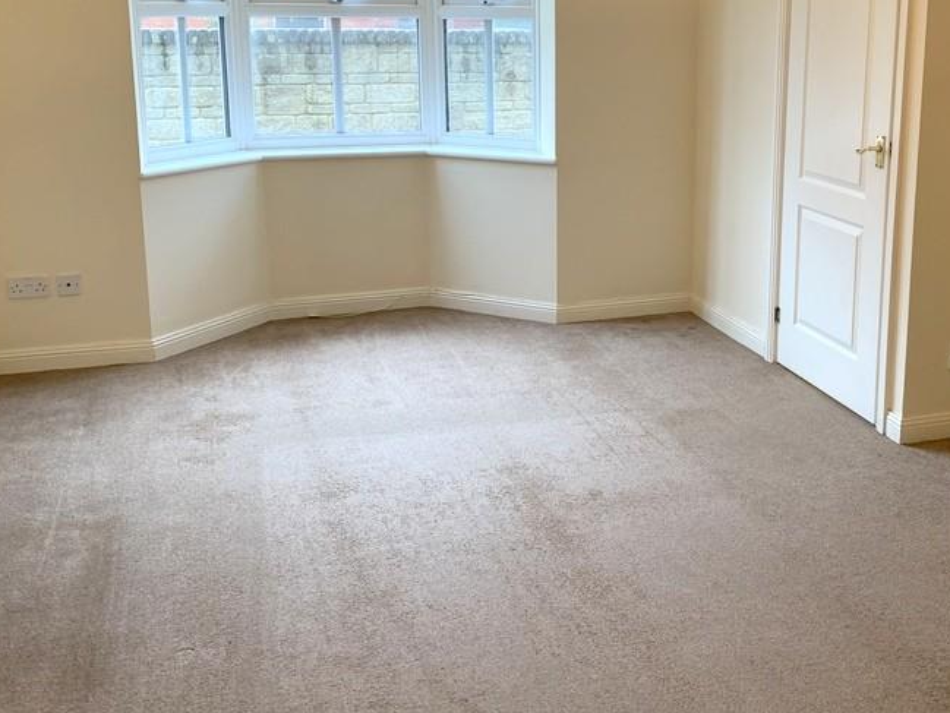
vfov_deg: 34.9
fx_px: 1125
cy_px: 246
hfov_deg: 45.4
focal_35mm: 41
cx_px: 594
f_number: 1.8
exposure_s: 1/50
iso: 50
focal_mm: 4.25
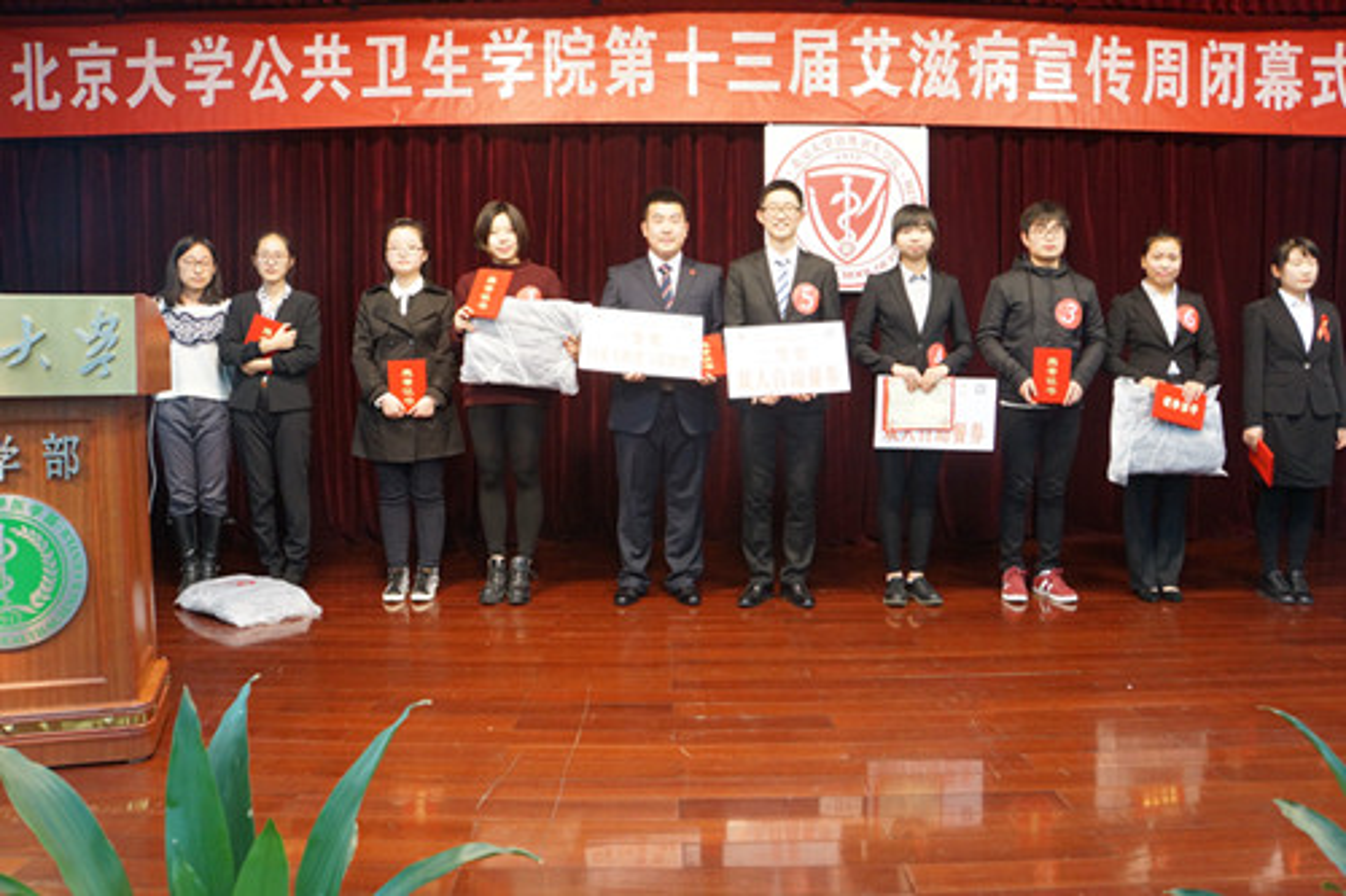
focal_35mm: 27
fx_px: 1009
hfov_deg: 67.4
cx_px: 673
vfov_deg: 47.9
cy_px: 448
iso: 1600
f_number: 5.6
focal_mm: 18
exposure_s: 1/20
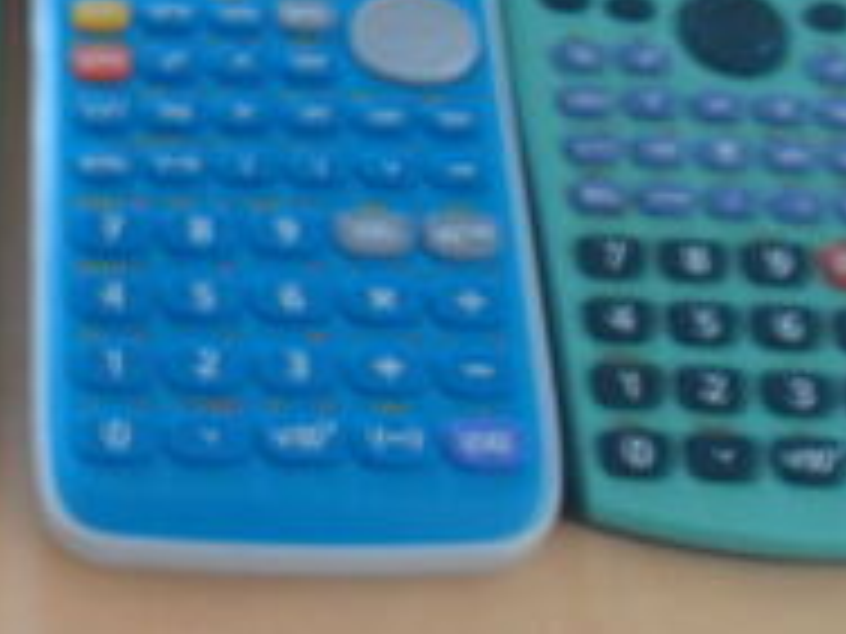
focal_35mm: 69
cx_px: -9
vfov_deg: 21.3
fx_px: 1686
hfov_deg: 26.6
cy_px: 243
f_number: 3.5
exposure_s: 1/4
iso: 200
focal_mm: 4.9
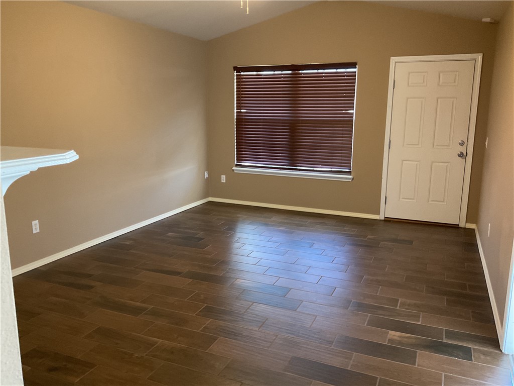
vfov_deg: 48.2
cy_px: 193
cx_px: 257
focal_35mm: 29
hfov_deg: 61.7
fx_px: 431
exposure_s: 1/40
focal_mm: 3
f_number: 1.8
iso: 320
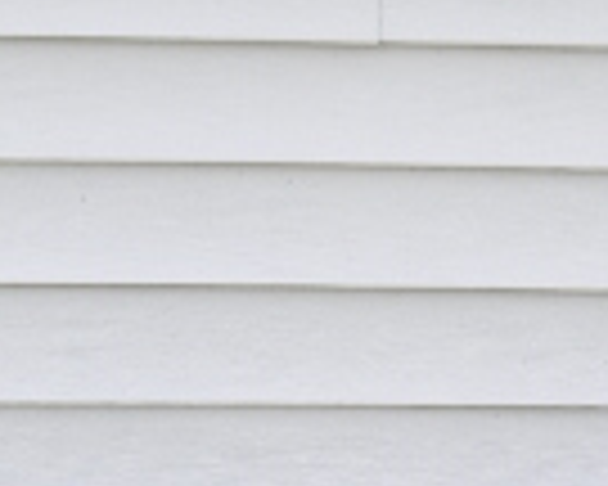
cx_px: 678
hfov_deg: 12.6
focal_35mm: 150
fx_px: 2699
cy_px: 832
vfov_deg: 9.8
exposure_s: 1/160
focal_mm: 24
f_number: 6.3
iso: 200
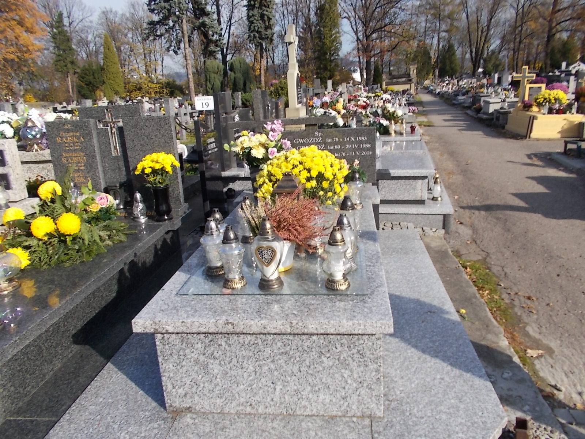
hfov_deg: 67.3
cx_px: 292
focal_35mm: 26
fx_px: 439
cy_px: 220
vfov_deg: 53.1
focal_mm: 4.6
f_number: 8
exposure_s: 1/125
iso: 80
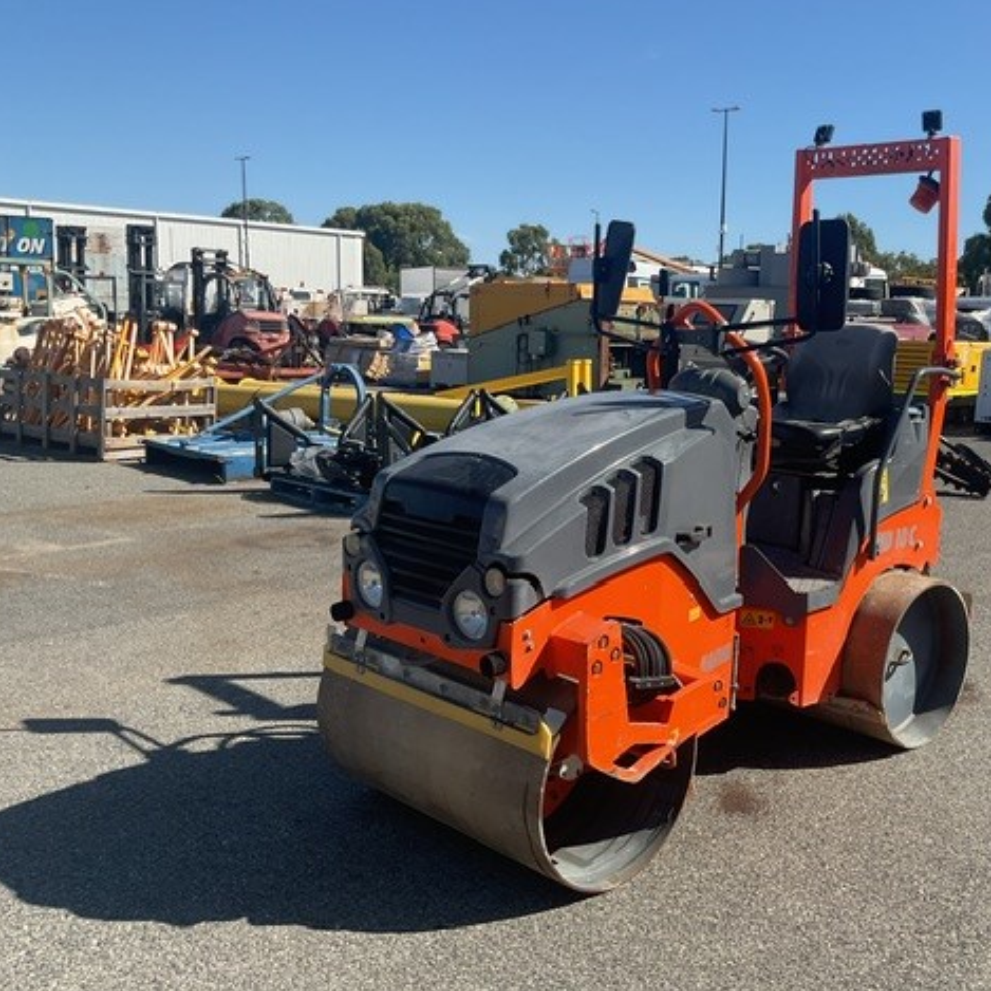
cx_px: 653
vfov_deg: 47.2
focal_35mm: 35
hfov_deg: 46.5
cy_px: 499
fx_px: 1134
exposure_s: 1/1848
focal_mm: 3
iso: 16
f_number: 1.8
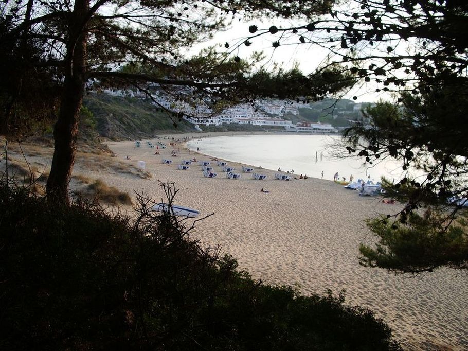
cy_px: 176
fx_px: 473
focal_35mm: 35
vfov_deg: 40.7
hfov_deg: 52.6
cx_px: 234
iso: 50
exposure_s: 1/160
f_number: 4.3
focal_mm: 5.8
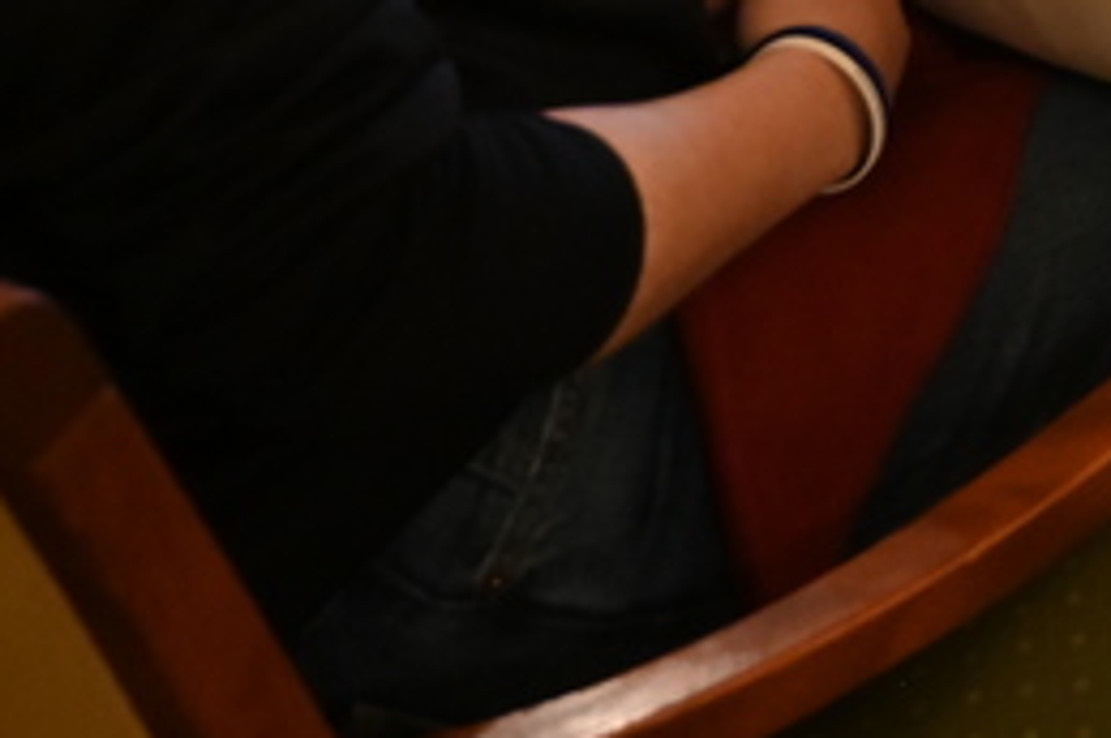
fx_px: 2928
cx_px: 1690
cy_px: -641
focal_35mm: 95
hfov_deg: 18.8
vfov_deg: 12.9
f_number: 4
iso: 5600
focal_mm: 24
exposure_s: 1/60
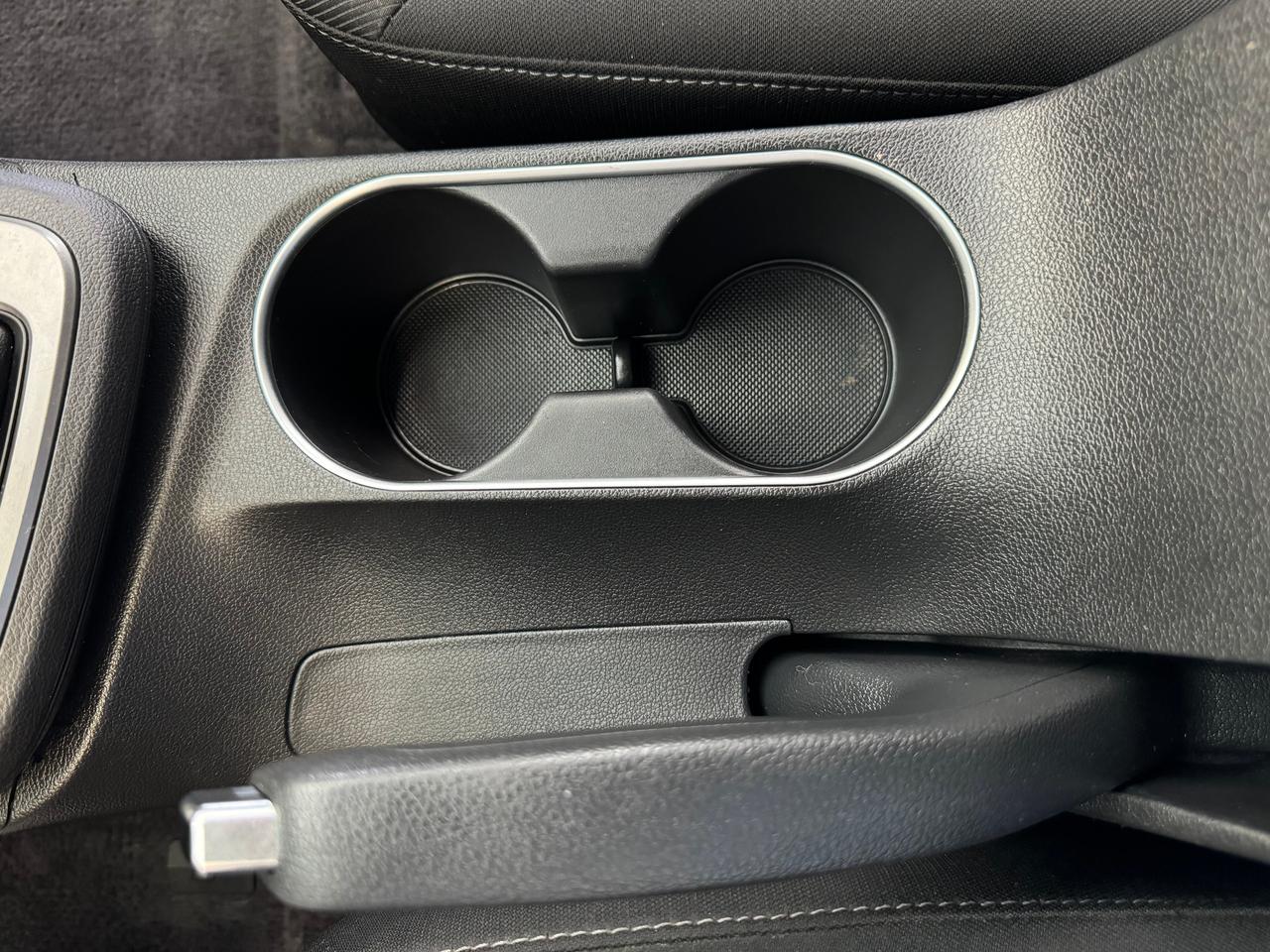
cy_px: 476
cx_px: 635
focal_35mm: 24
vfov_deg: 56.8
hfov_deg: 71.6
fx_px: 881
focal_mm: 6.76
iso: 800
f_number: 1.78
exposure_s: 1/40
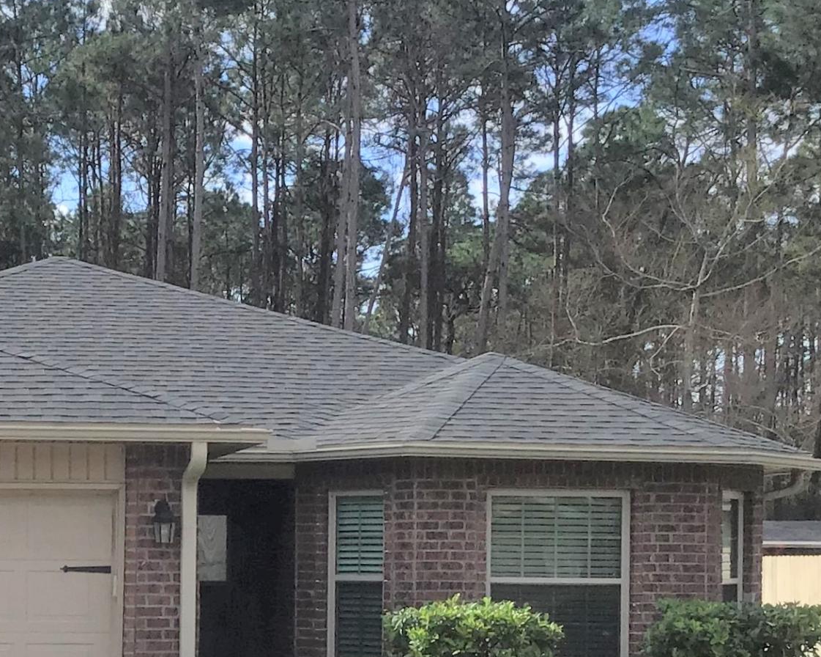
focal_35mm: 81
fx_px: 1967
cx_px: 3
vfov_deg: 18.7
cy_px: 549
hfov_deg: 22.7
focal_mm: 3.3
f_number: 2.4
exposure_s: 1/886
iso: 25
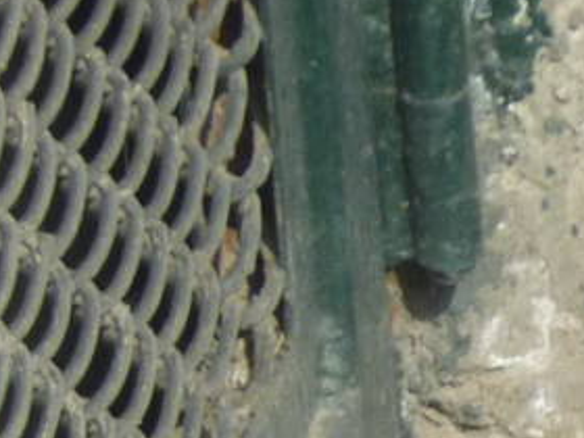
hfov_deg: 1.3
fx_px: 25053
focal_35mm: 1485
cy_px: 1155
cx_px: 1343
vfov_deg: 1.0
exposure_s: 1/640
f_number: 4.7
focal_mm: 42.6
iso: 160
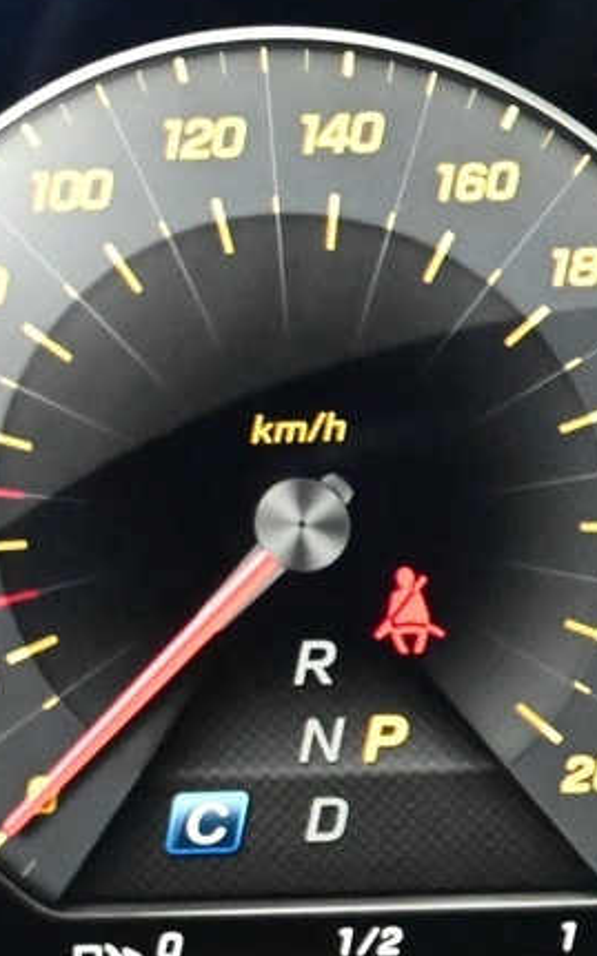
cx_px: 1130
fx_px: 4195
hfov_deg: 7.8
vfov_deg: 13.0
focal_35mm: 161
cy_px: 490
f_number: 4.5
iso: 12800
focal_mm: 28
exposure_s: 1/50
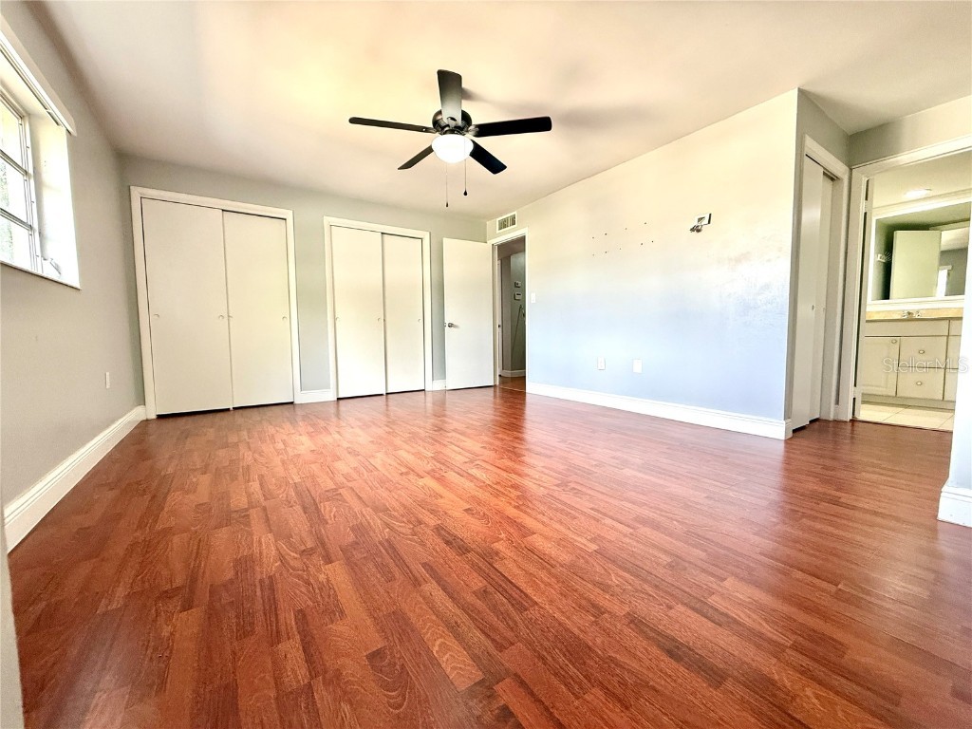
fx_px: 393
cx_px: 486
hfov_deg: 102.1
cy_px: 364
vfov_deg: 85.7
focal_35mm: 14
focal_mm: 2.22
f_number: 2.2
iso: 160
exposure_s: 1/120
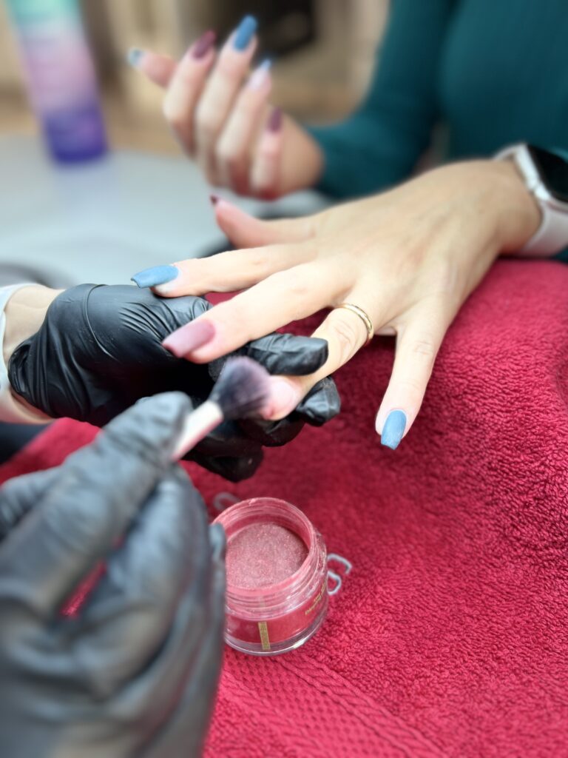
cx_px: 284
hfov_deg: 53.1
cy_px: 379
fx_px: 569
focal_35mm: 26
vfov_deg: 67.3
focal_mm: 5.7
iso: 50
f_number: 1.5
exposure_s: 1/100
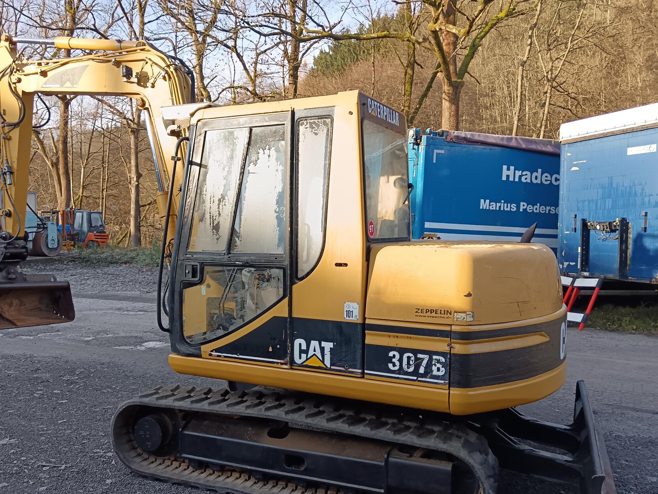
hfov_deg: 55.1
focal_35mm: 33
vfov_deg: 42.9
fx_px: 627
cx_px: 275
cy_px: 264
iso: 100
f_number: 1.9
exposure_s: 1/168
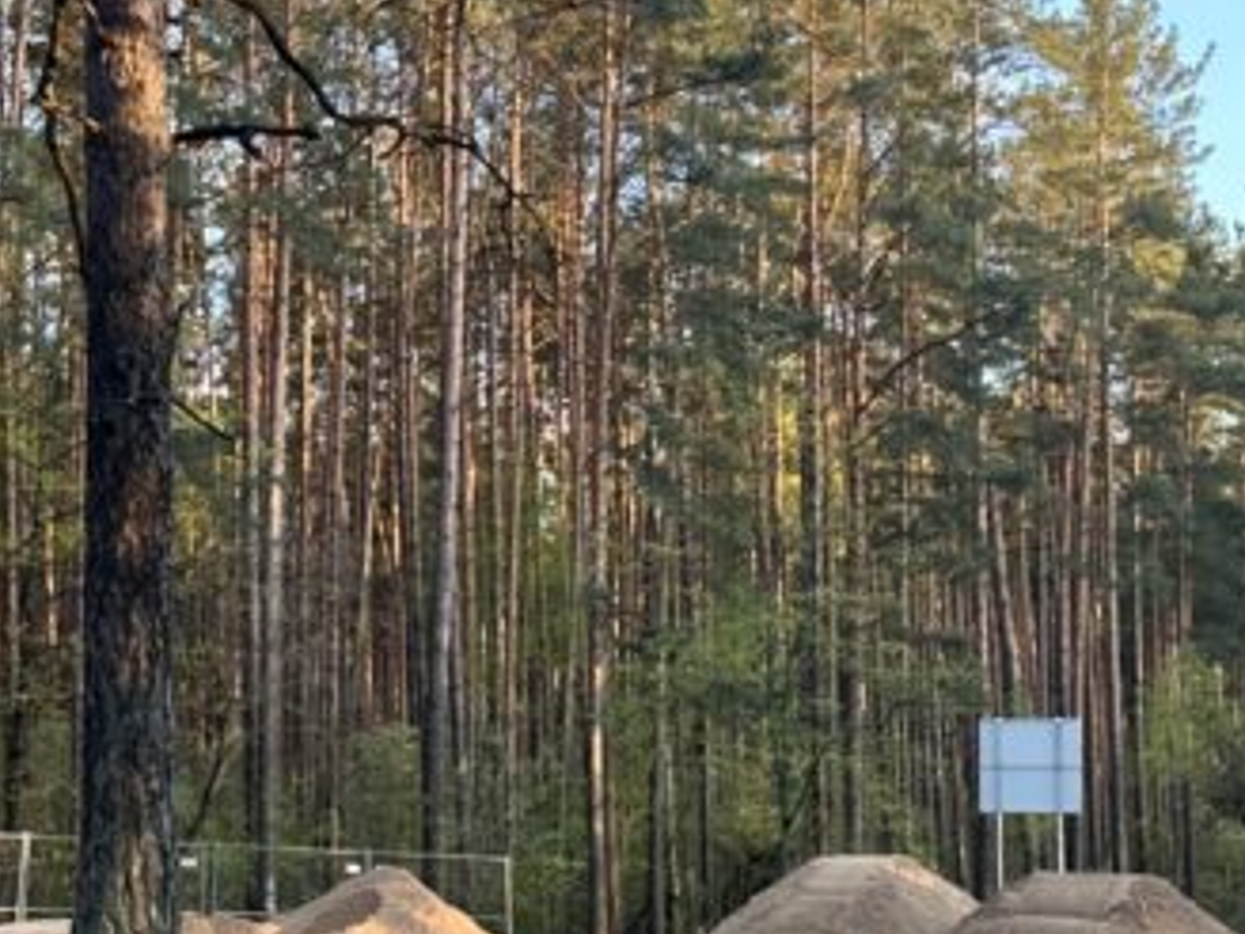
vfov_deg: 19.6
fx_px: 2697
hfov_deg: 25.9
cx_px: 467
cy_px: 410
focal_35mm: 75
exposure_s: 1/144
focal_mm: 6.86
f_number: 1.78
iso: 80
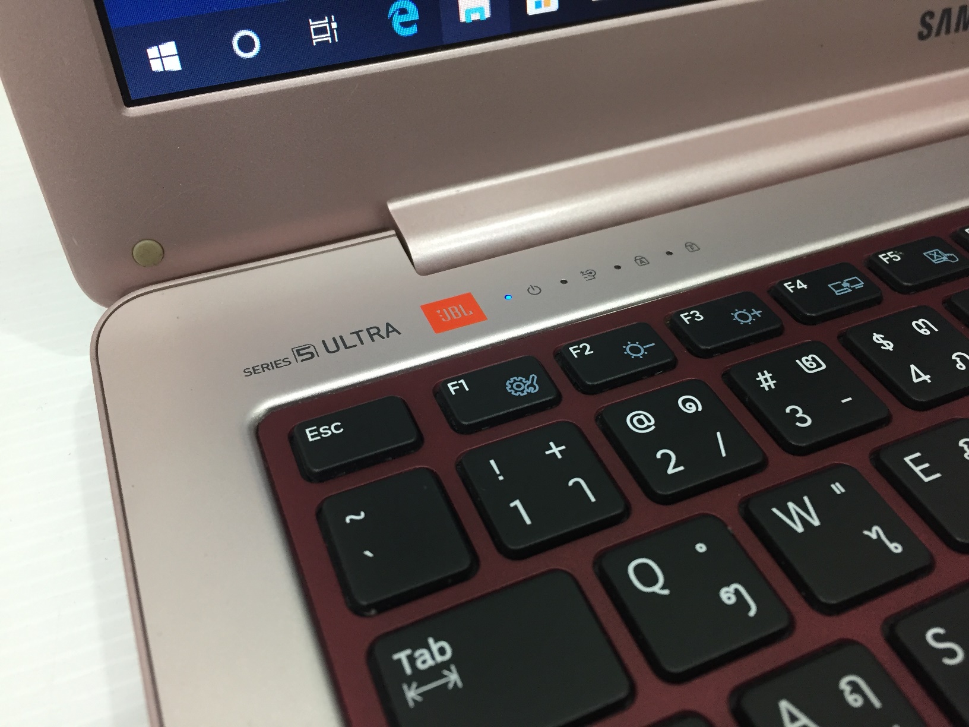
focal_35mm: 29
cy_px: 364
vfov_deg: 48.2
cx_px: 484
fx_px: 812
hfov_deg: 61.7
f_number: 2.2
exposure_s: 1/33
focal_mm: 4.15
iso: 160
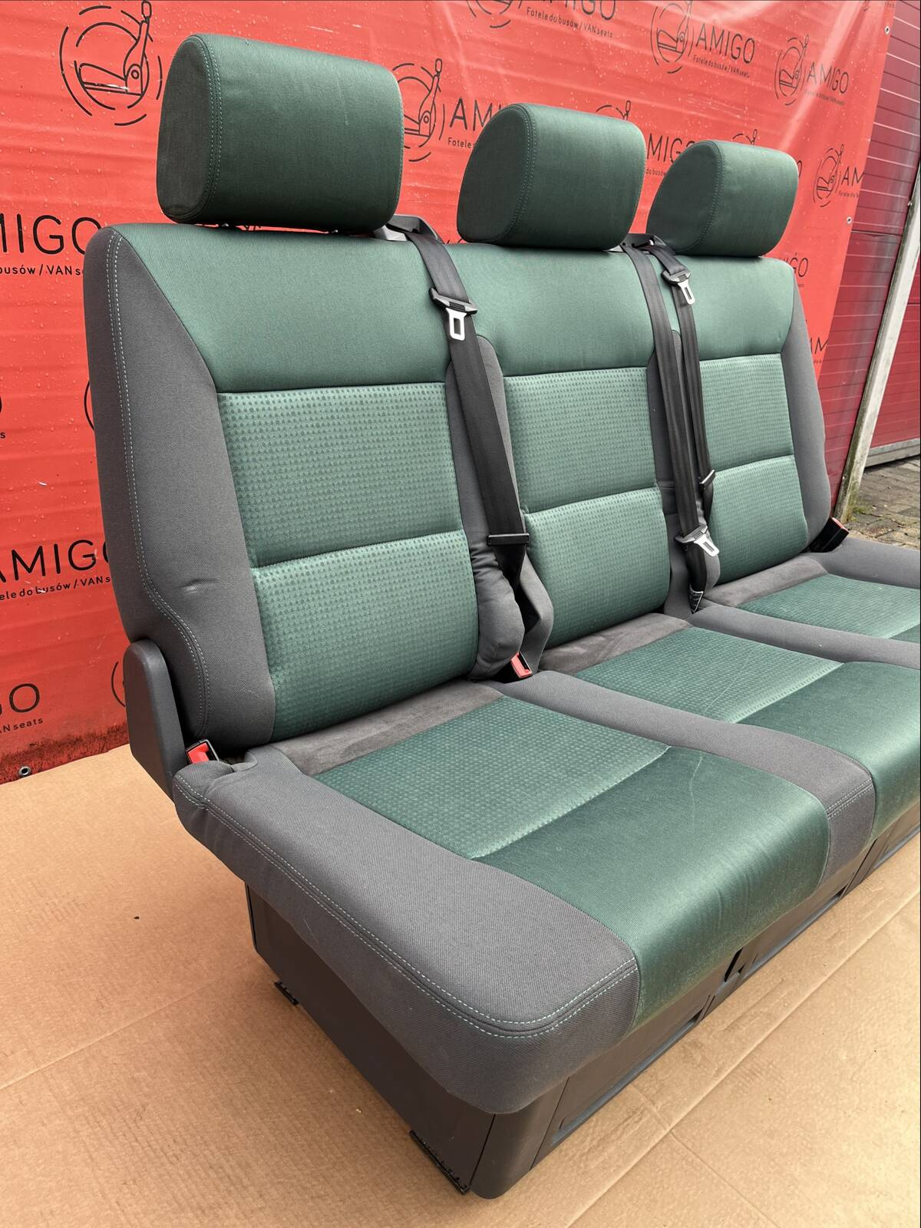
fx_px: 922
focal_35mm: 26
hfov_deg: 53.1
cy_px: 614
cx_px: 460
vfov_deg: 67.3
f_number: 1.6
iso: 40
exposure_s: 1/121
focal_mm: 5.1
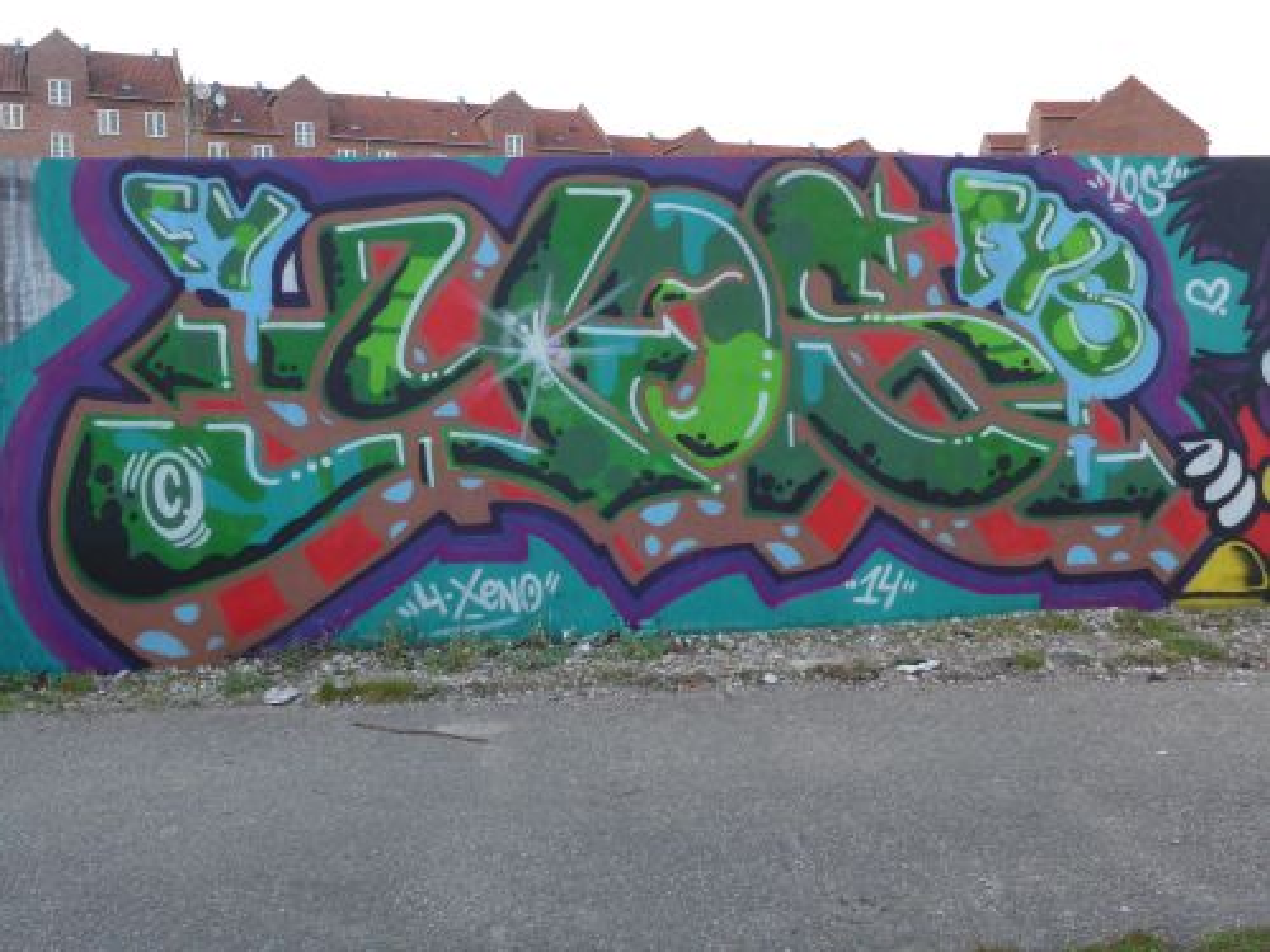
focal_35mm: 37
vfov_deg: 38.7
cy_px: 476
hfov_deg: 50.1
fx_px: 1357
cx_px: 635
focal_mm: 8
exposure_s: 1/60
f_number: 5
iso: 250
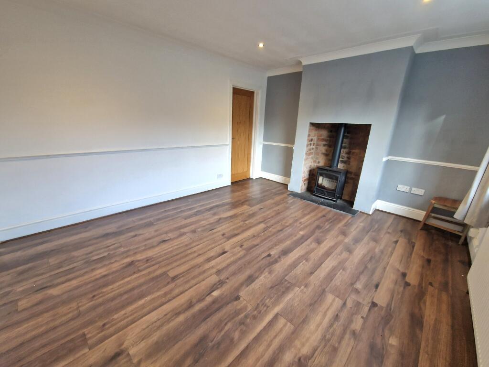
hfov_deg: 106.2
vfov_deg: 89.9
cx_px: 244
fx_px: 184
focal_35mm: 13
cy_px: 184
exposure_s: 1/50
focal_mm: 2.2
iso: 200
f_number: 2.2
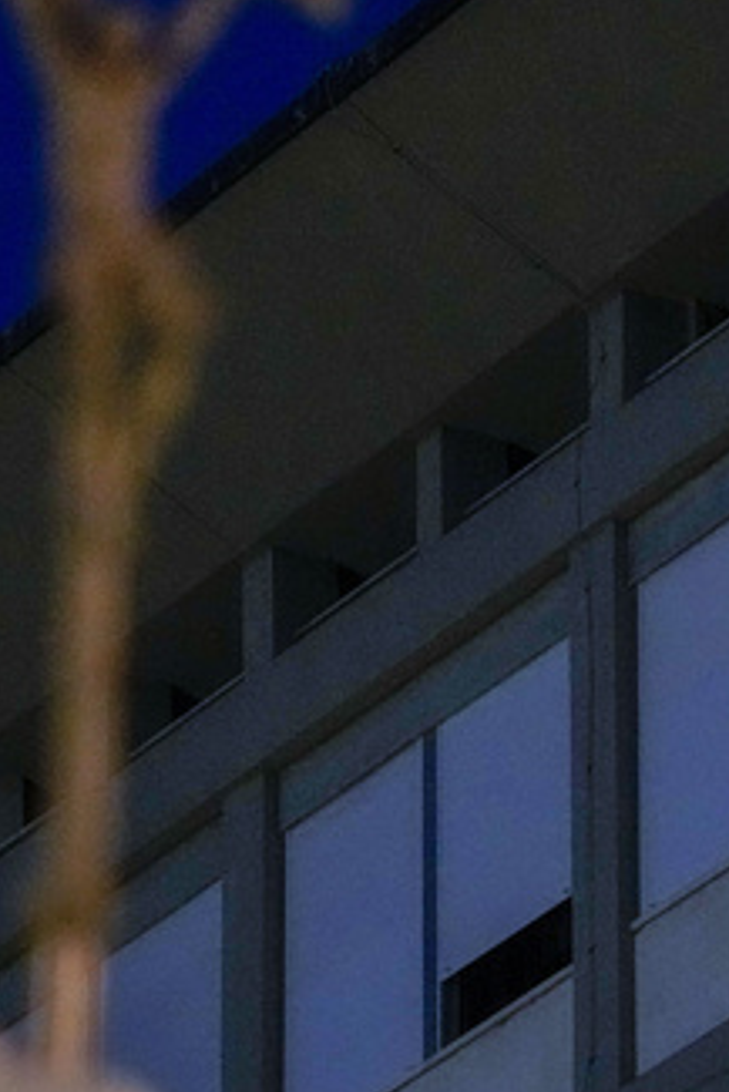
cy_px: 801
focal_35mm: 425
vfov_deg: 4.8
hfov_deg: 3.2
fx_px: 12895
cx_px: 608
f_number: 3.5
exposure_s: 1/250
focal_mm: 135
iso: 8000
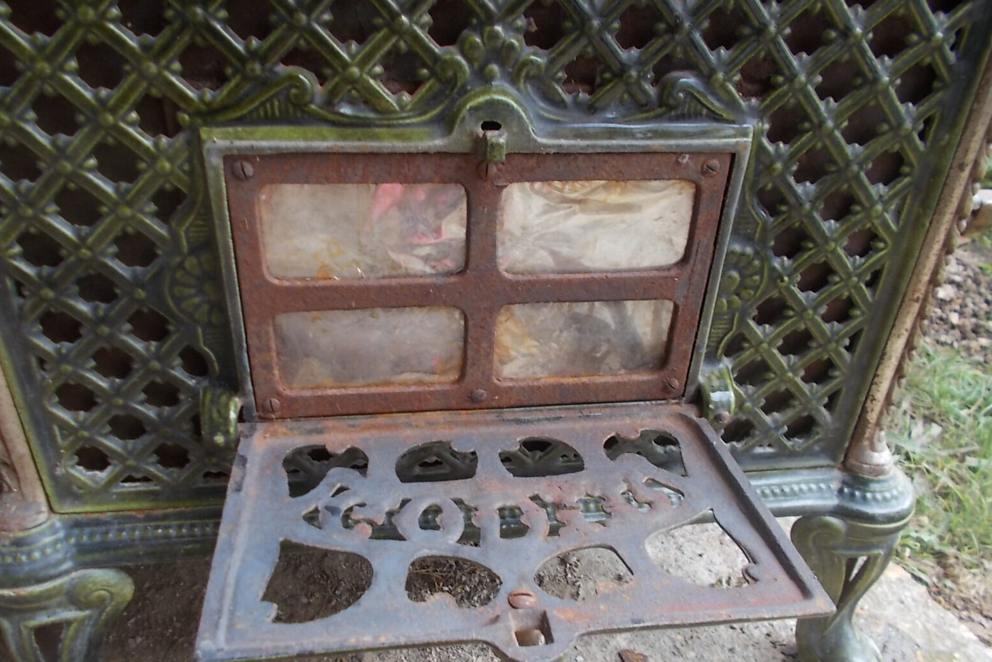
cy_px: 377
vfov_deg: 46.3
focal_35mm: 28
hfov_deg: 65.5
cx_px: 491
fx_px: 771
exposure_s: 1/50
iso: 80
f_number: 3.2
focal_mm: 4.6
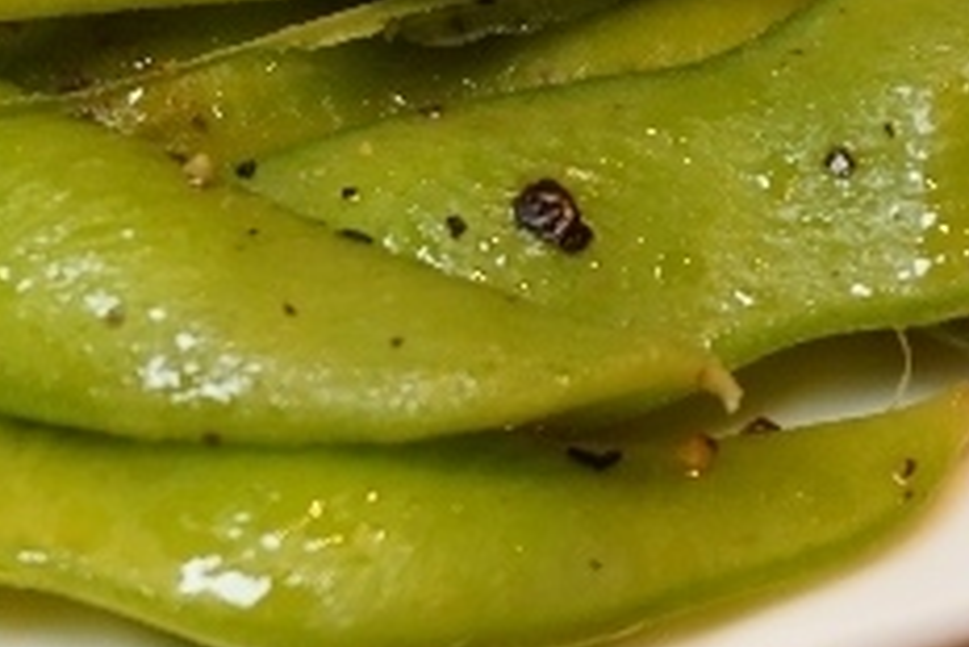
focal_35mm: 165
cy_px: -131
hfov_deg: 12.4
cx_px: 171
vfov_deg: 8.2
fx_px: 4449
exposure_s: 1/60
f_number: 4.5
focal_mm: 25
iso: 160
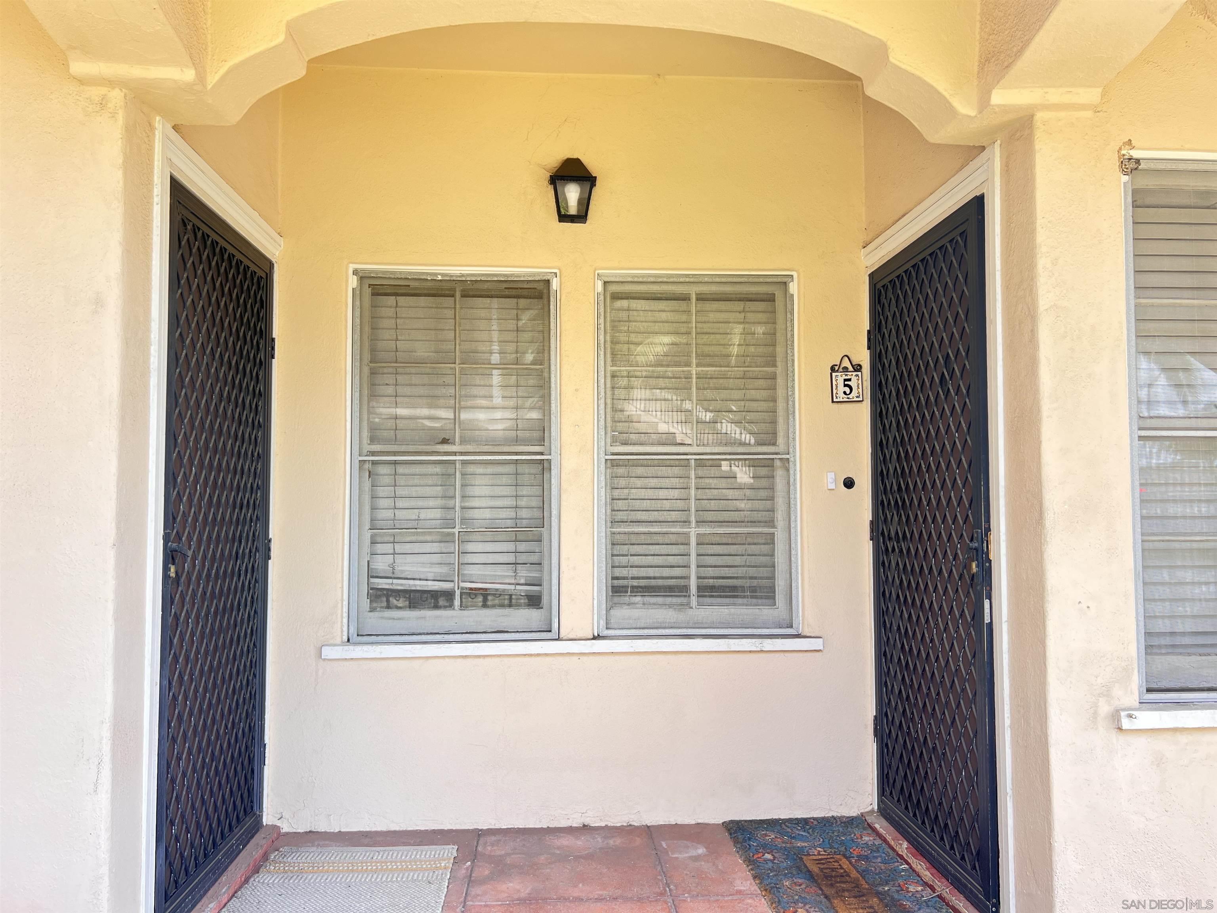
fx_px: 914
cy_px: 456
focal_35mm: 26
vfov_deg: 53.1
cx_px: 608
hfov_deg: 67.3
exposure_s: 1/133
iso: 64
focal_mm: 5.7
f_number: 1.5
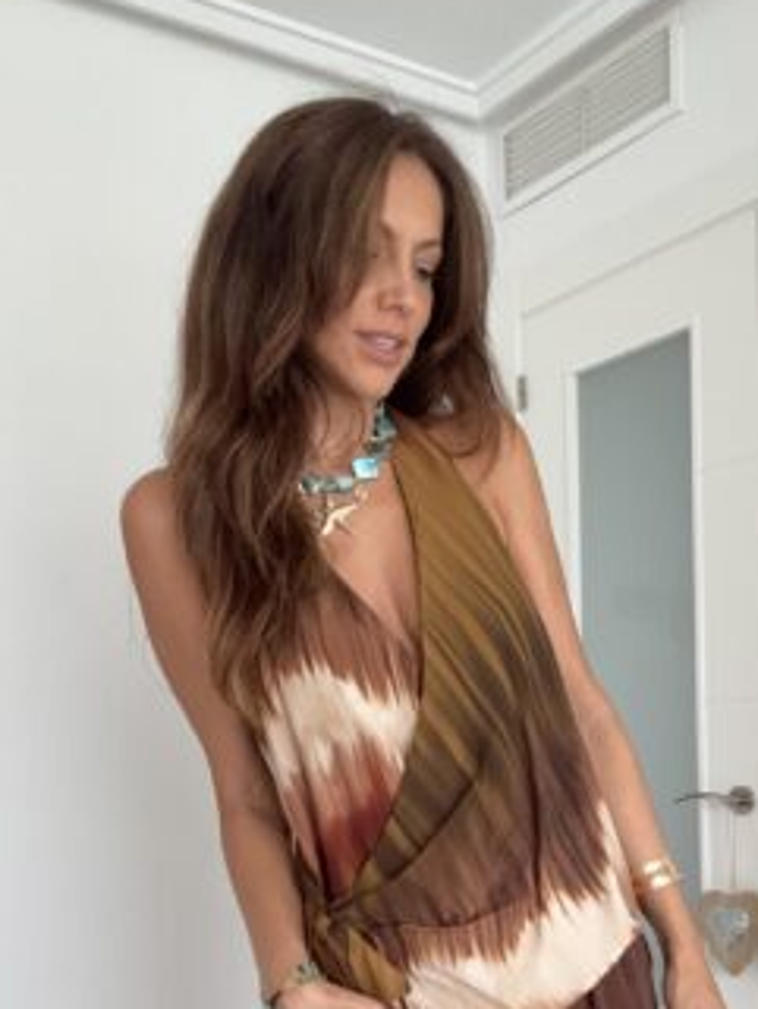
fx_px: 1255
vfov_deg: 42.6
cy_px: 748
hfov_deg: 33.5
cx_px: 456
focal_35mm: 43
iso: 125
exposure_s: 1/60
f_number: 1.9
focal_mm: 2.69
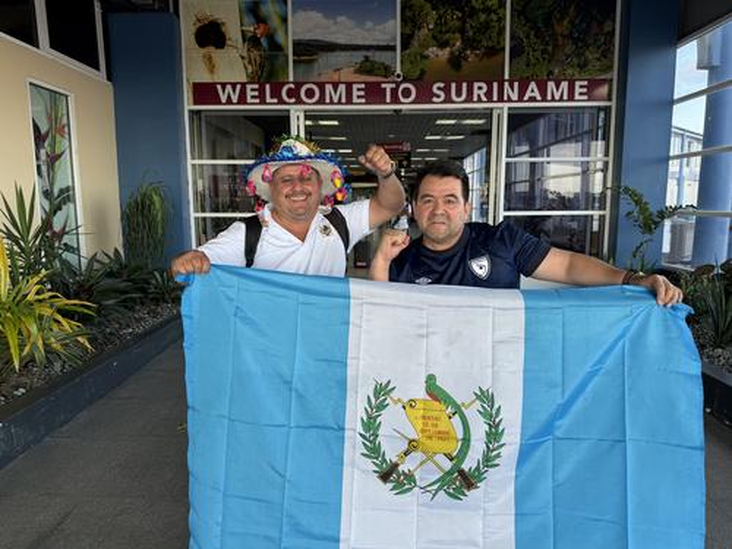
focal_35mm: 24
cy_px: 274
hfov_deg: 71.6
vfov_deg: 56.8
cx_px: 366
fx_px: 508
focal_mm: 6.76
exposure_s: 1/121
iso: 125
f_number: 1.78
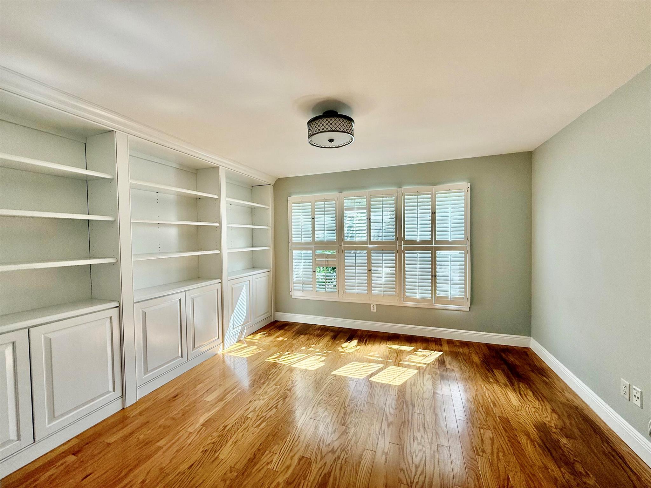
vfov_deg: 85.7
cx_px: 326
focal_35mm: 14
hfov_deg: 102.1
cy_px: 244
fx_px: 263
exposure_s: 1/180
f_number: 2.2
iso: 64
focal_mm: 2.22
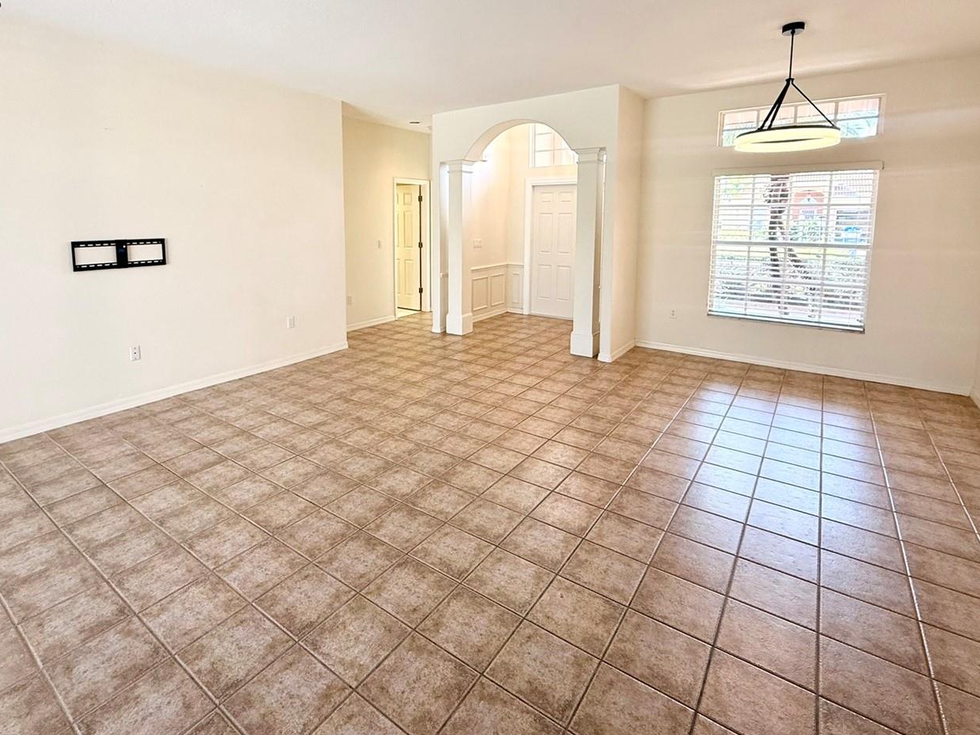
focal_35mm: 18
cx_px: 444
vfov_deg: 70.3
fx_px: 510
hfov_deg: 87.5
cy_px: 271
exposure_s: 1/120
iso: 125
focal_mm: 2.22
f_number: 2.2
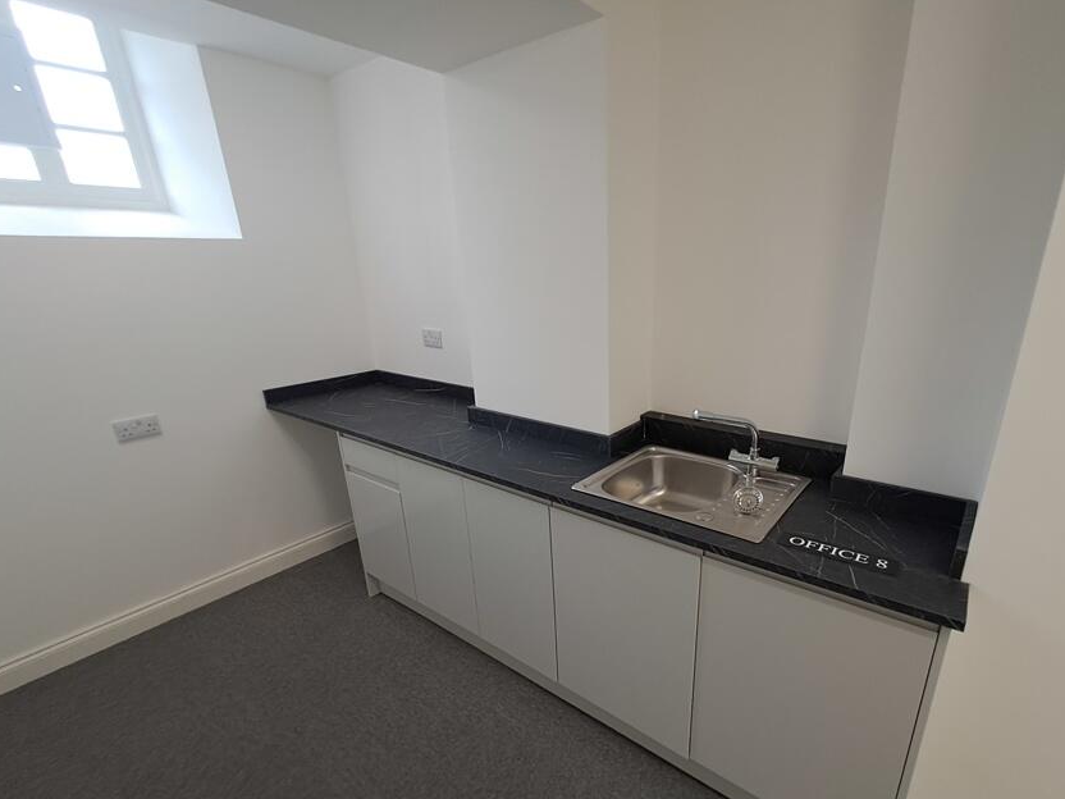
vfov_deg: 77.9
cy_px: 440
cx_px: 600
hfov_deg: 94.0
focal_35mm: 16
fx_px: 492
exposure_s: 1/50
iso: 80
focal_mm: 1.42
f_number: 2.2
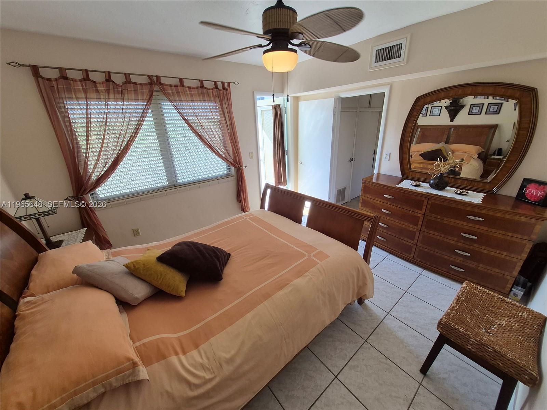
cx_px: 274
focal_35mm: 13
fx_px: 205
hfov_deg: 106.2
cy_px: 205
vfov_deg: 89.9
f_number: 2.2
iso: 50
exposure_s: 1/120
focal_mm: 1.74
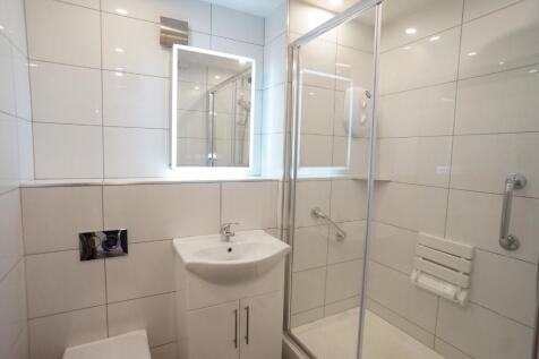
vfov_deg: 53.1
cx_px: 270
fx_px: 359
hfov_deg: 73.8
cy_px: 180
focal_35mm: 24
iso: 1000
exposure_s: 1/160
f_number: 4
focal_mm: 16
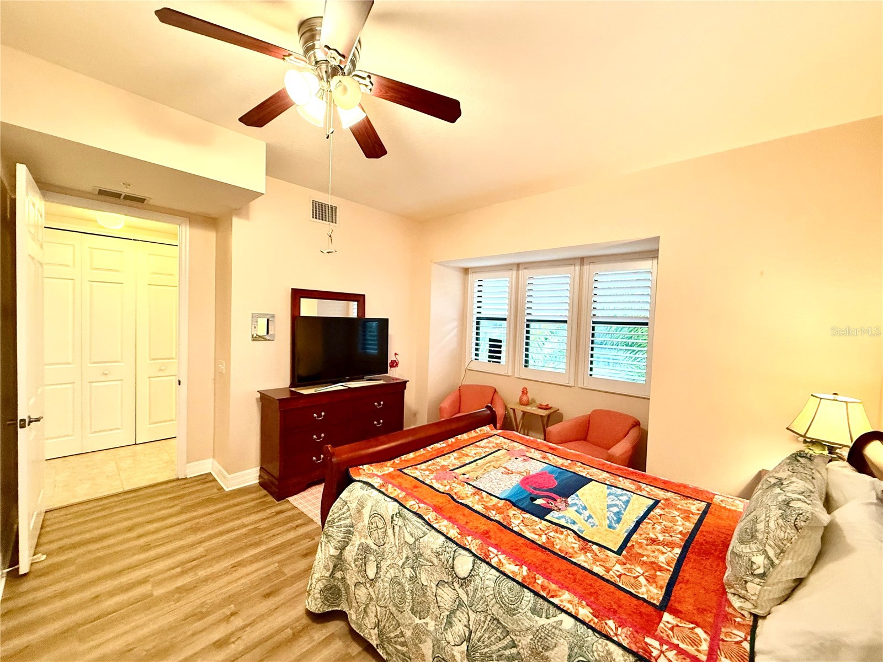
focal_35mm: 14
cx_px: 442
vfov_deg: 85.7
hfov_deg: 102.1
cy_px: 331
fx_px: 357
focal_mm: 2.22
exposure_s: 1/60
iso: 400
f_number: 2.2
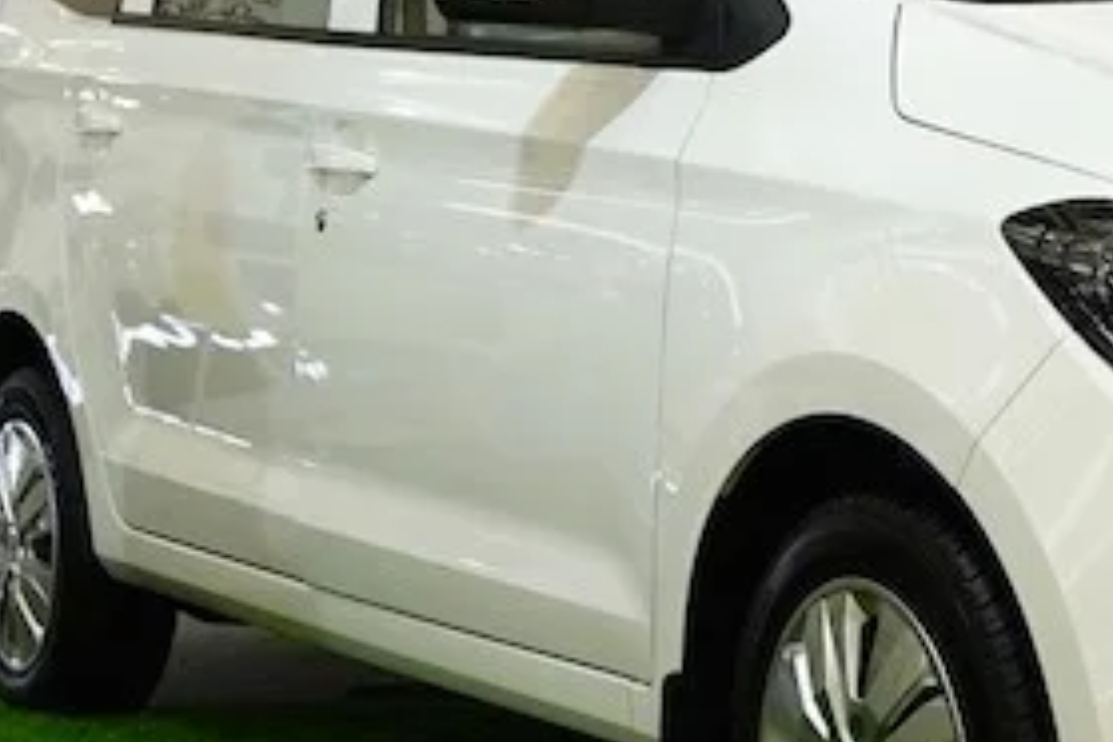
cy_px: 263
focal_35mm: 58
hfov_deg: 31.5
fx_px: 1793
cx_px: 1151
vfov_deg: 23.3
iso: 640
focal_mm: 16
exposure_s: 1/200
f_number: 2.2
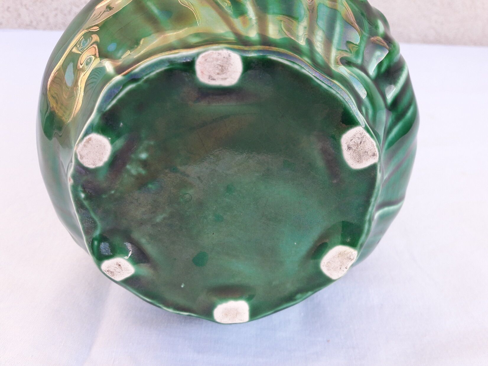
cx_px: 244
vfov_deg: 49.7
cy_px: 183
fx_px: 395
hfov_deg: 63.4
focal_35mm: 28
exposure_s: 1/100
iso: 50
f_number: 1.9
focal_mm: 3.7
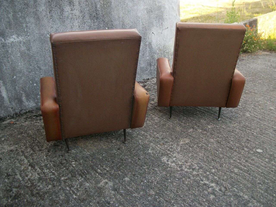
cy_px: 104
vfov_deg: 44.2
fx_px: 255
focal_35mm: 32
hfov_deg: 56.8
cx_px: 138
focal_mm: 5.7
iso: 80
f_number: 2.9
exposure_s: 1/125
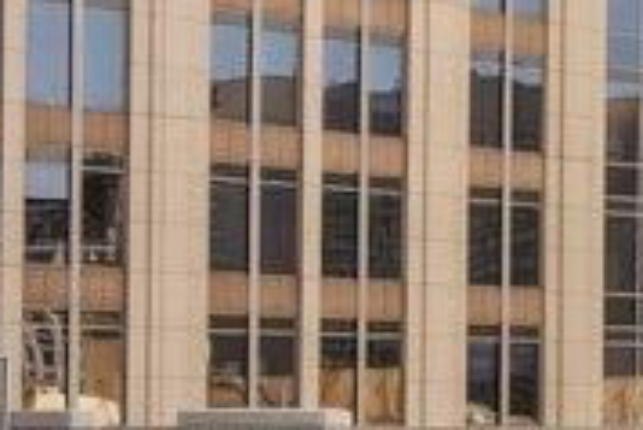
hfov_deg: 15.0
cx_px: 1228
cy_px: 381
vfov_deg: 11.9
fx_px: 2056
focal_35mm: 115
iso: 100
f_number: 8
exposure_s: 1/125
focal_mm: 16
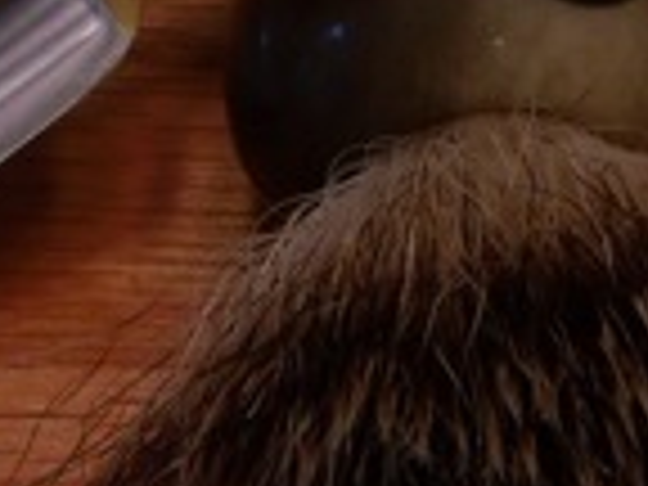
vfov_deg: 8.8
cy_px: 238
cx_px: 513
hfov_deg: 11.7
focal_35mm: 169
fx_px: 3164
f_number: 3.5
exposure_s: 1/65.3
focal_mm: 6.4
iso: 64
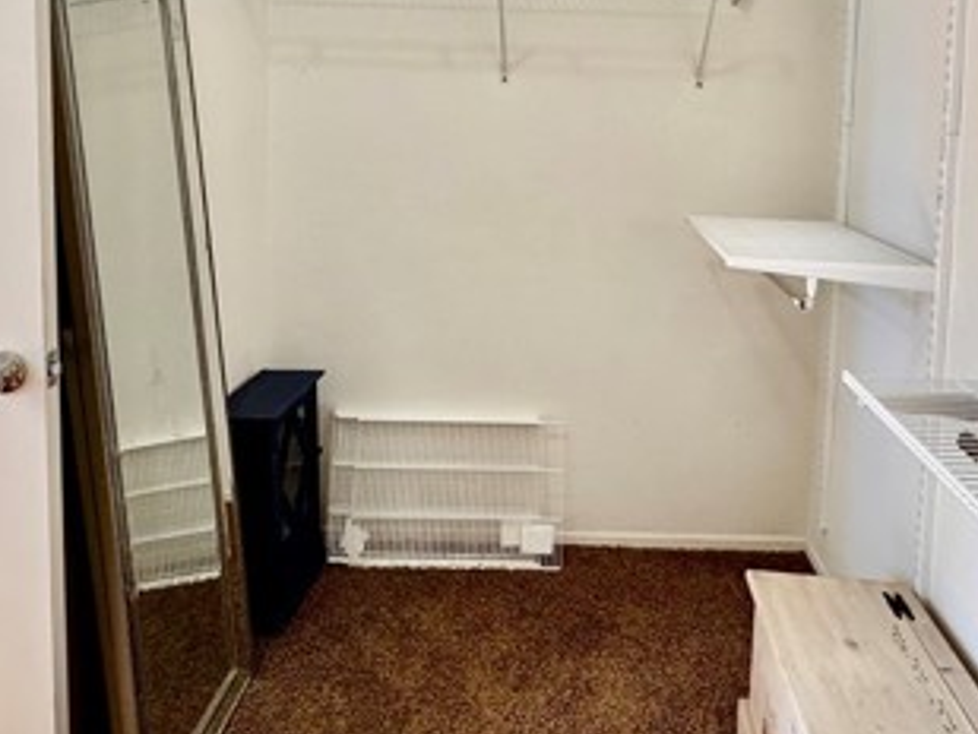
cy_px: 161
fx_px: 820
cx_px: 576
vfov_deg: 46.1
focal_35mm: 29
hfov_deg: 61.2
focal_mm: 2.22
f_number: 2.2
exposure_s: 1/120
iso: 250
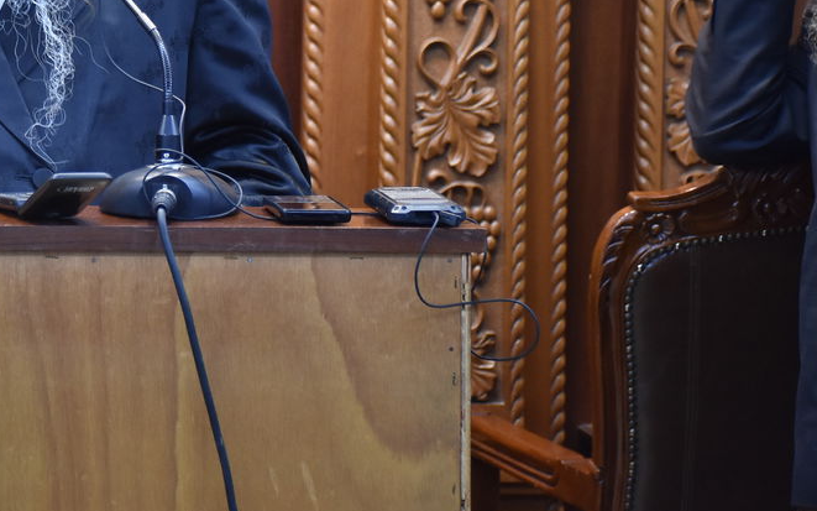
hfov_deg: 12.8
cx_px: 21
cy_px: -11
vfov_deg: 8.1
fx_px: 3607
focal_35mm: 162
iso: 1250
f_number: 5.6
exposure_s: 1/60
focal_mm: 50
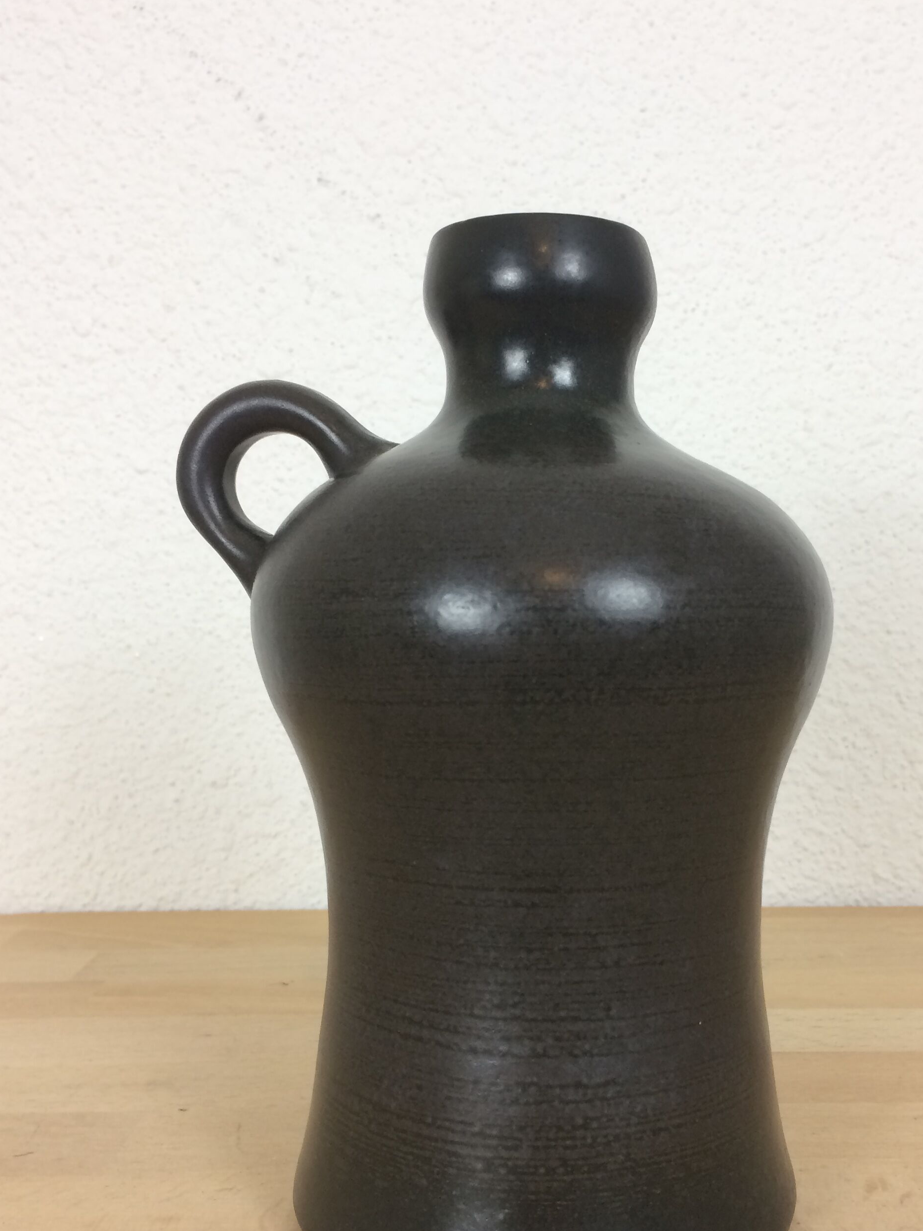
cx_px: 539
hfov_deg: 37.6
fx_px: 1351
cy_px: 707
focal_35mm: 38
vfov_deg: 48.8
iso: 40
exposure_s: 1/33
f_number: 2.2
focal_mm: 4.15
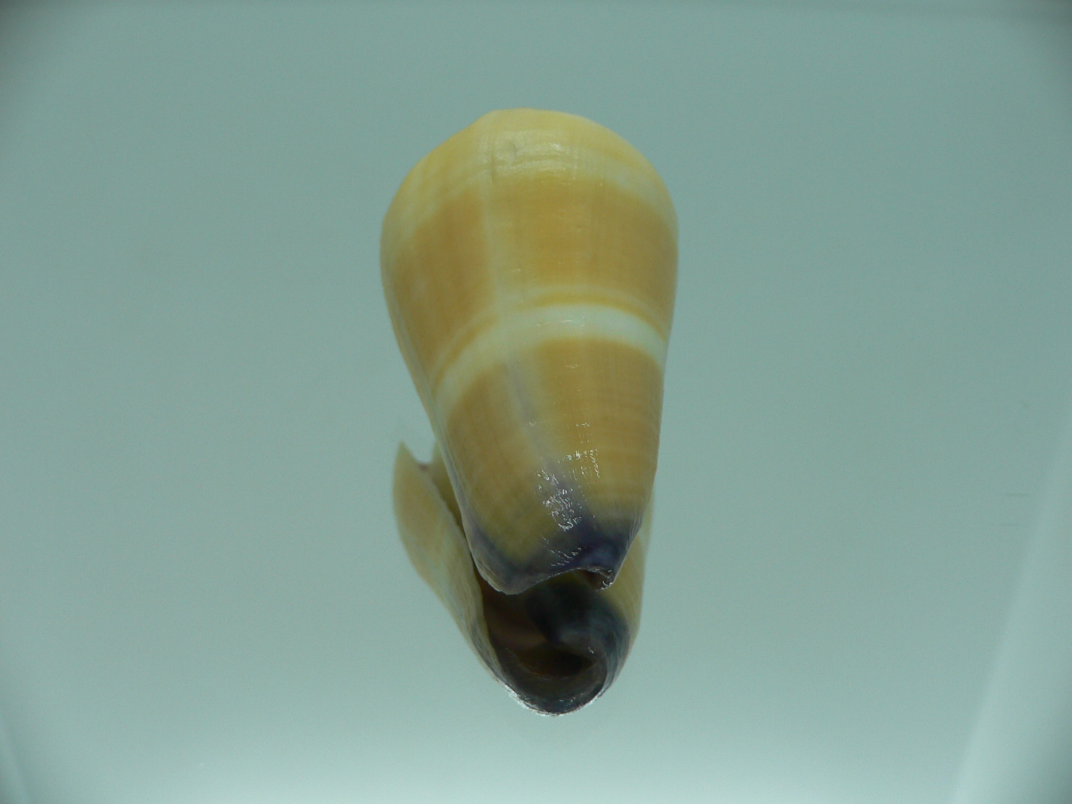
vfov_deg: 40.7
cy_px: 402
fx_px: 1084
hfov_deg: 52.6
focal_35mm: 35
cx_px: 536
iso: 80
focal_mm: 4.6
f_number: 2.8
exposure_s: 1/80
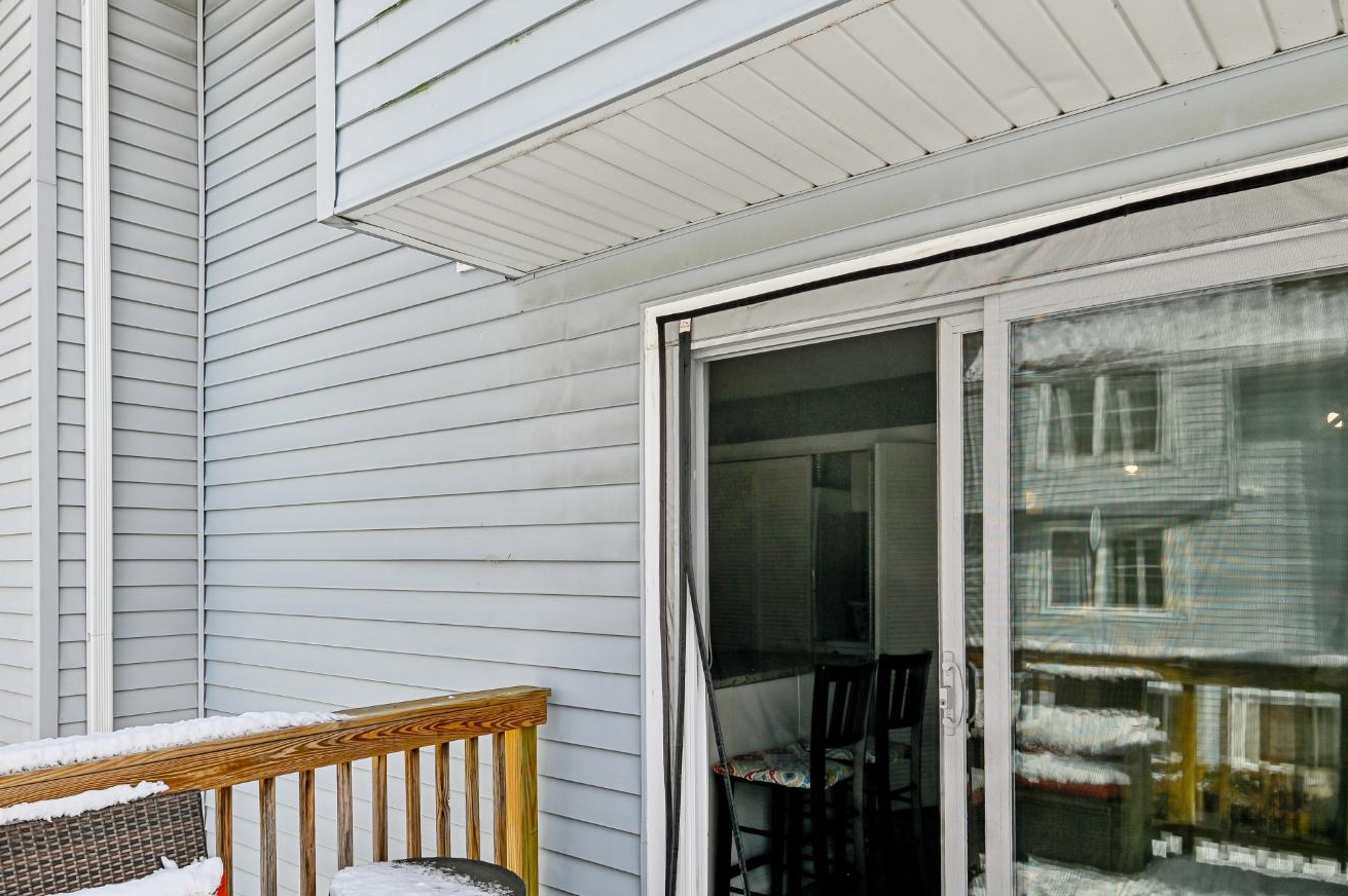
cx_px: 499
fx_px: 935
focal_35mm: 25
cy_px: 521
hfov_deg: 70.3
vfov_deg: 51.0
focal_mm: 16
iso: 100
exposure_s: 1/320
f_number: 6.3
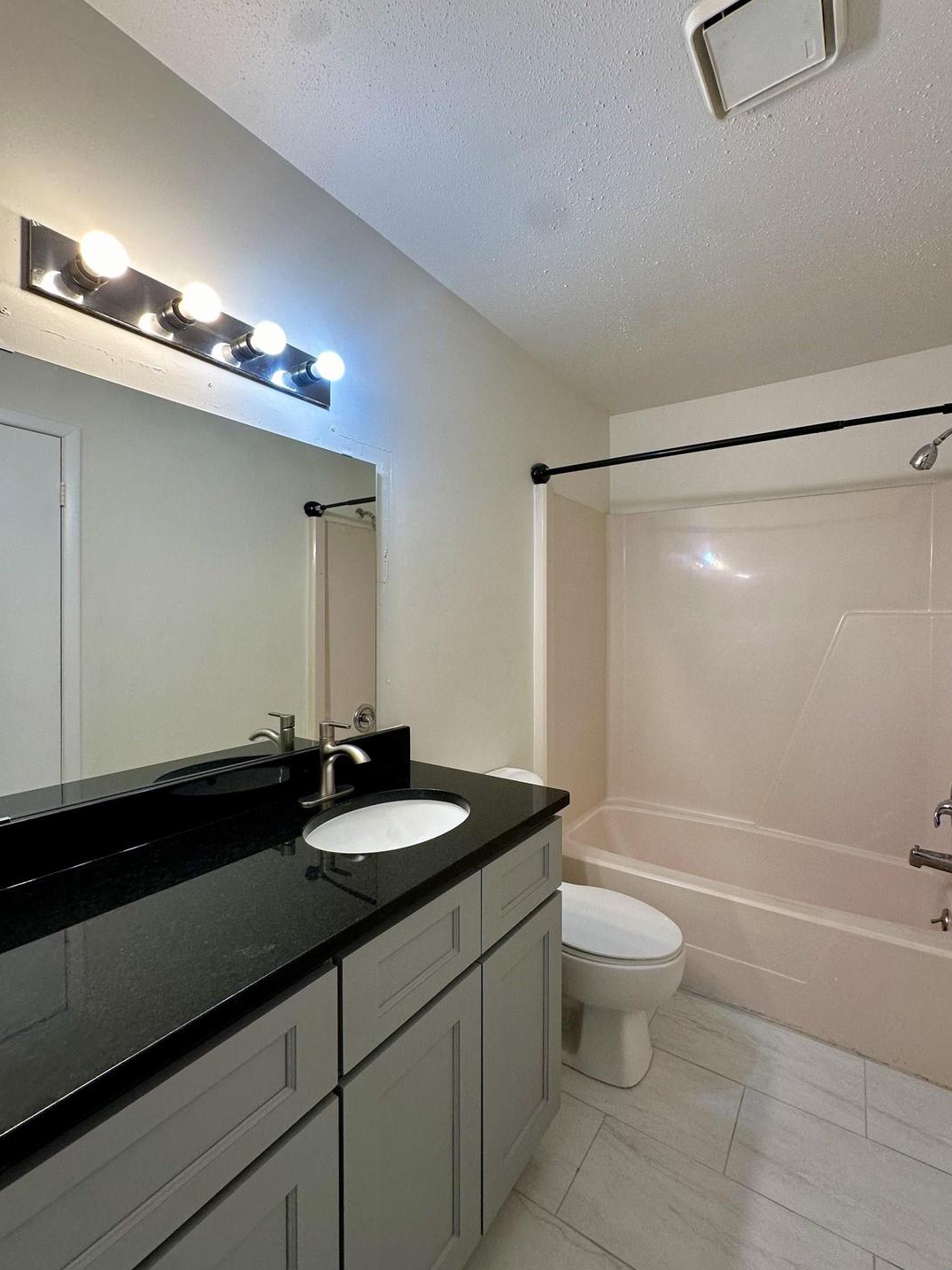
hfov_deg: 81.6
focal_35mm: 15
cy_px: 623
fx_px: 550
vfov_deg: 98.2
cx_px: 505
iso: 125
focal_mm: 2.22
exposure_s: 1/120
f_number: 2.2
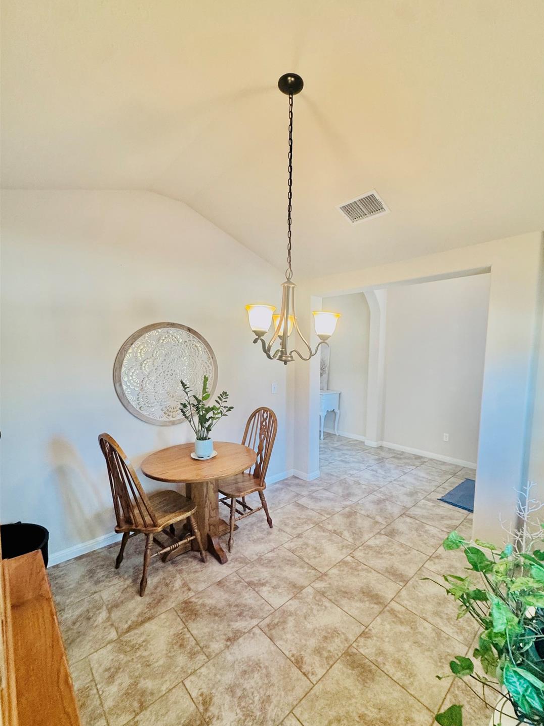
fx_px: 314
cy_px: 380
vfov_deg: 98.1
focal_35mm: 15
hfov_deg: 81.6
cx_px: 291
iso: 200
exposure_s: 1/60
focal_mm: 2.22
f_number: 2.2
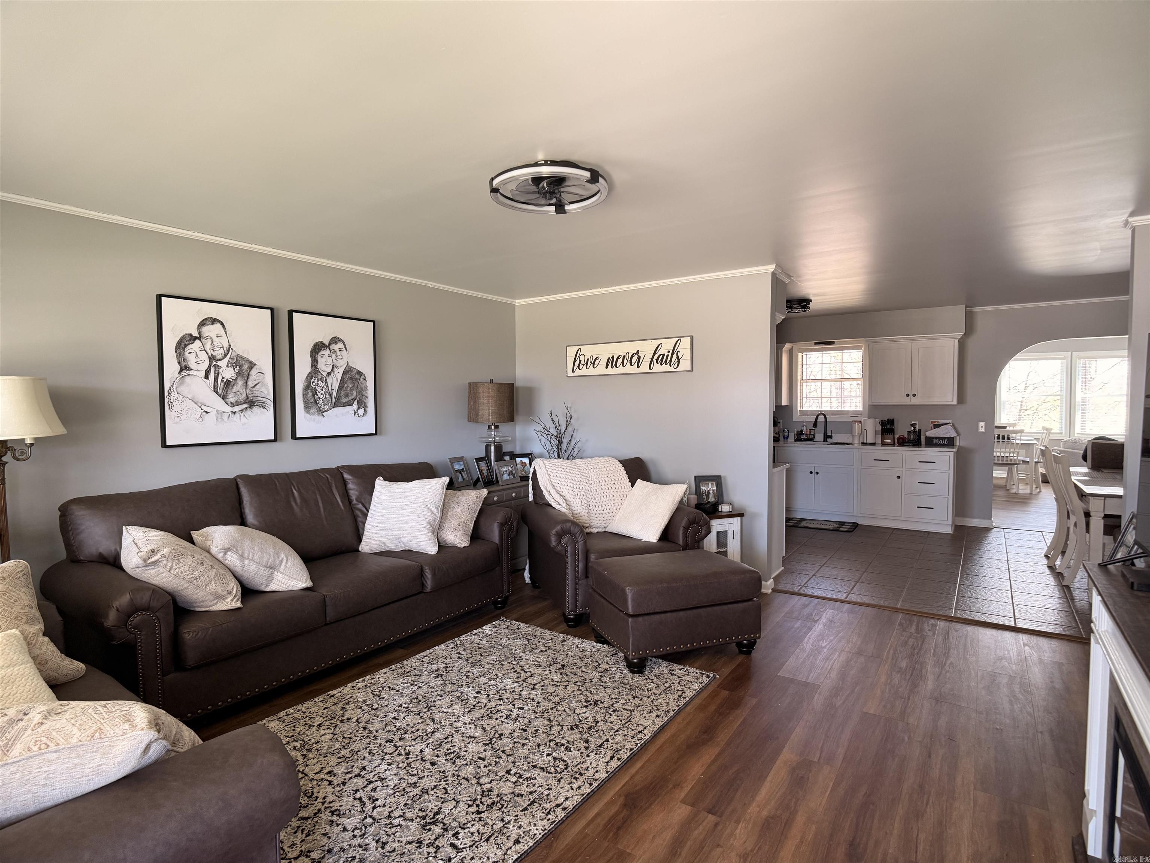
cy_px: 432
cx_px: 575
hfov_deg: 71.6
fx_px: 797
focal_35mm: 24
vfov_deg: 56.8
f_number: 1.78
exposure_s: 1/92
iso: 200
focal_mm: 6.76
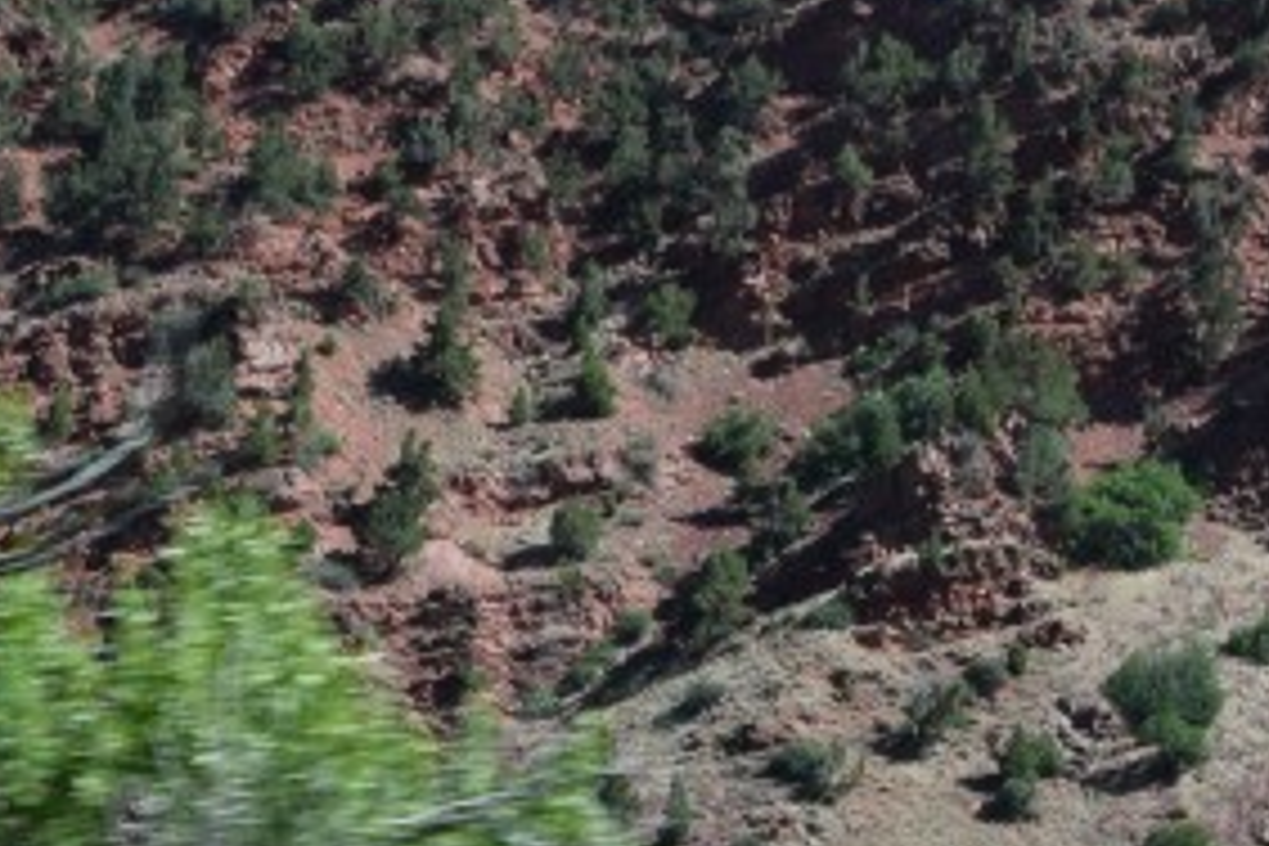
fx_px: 5830
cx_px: 670
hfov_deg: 12.4
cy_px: 302
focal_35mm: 165
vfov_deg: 8.3
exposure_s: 1/250
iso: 220
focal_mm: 23
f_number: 8
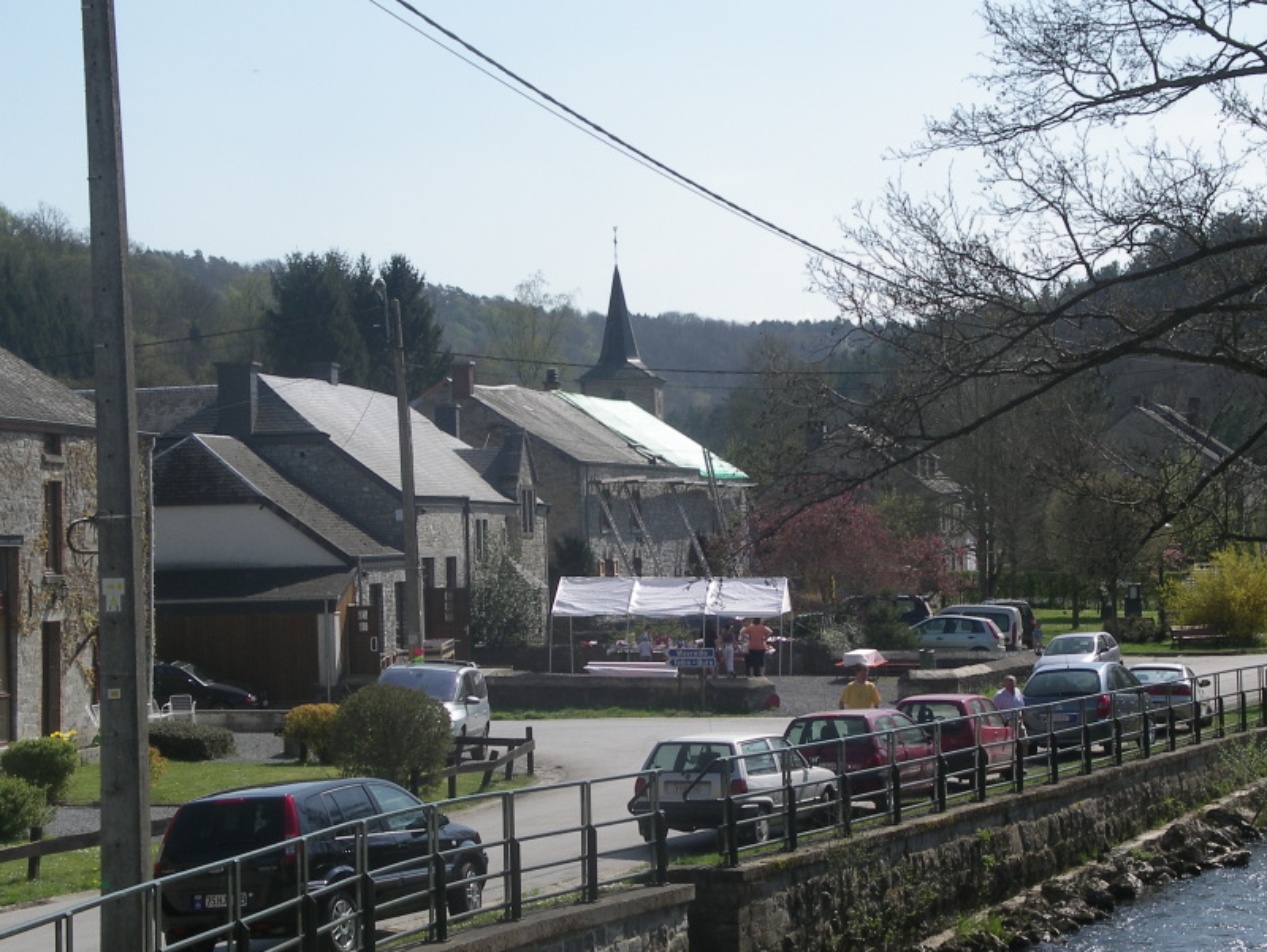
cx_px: 695
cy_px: 569
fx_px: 3369
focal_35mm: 92
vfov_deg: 16.1
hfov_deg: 21.3
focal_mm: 14.9
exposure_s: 1/320
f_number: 6.5
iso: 80
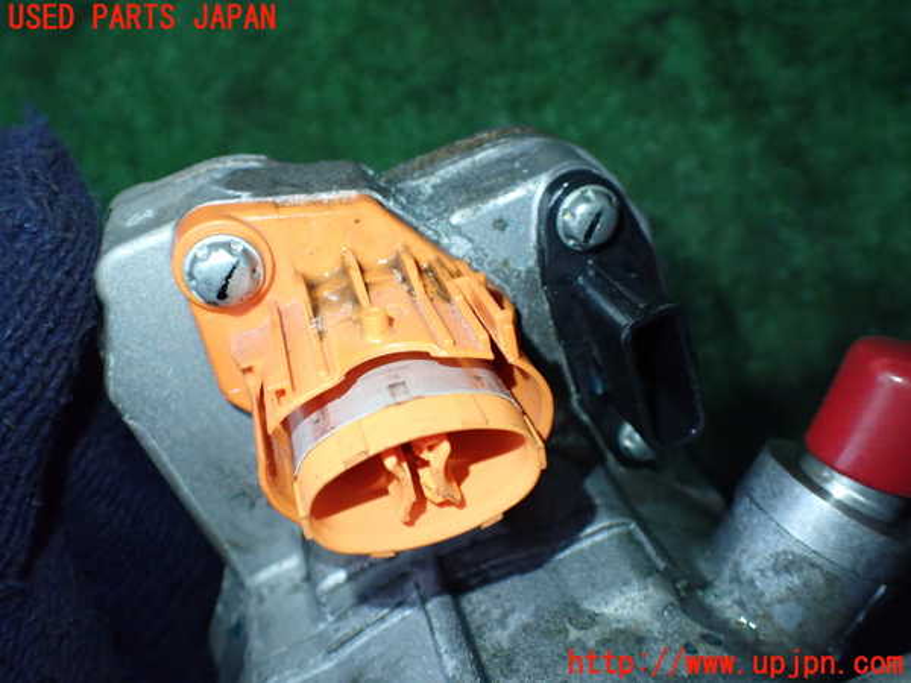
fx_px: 790
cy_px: 342
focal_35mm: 30
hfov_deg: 60.0
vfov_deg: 46.8
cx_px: 456
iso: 640
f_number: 2.3
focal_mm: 5.4
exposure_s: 1/125
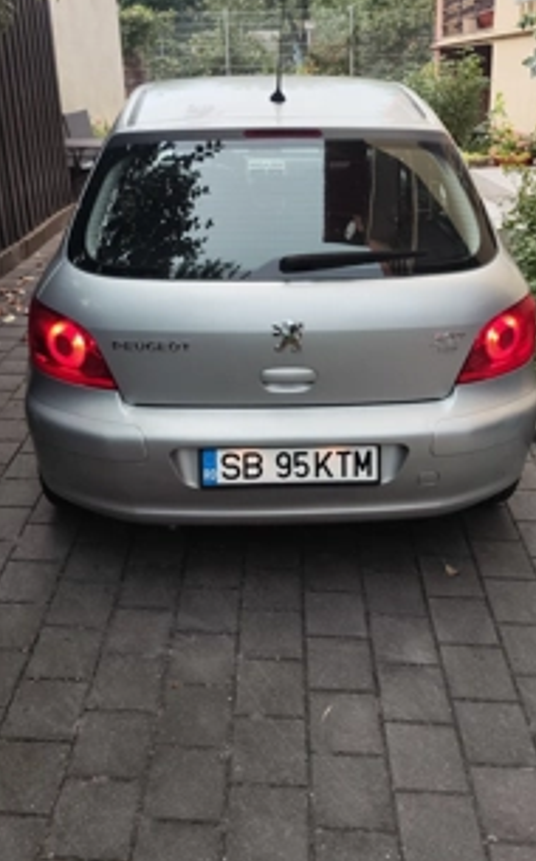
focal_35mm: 32
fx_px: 750
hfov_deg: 39.3
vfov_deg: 58.8
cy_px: 316
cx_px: 288
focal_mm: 7.01
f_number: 1.69
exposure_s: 1/100
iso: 110
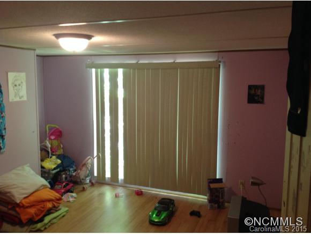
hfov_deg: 52.6
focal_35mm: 35
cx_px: 156
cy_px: 117
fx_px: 315
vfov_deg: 40.8
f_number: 2.4
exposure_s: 1/15
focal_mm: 4.28
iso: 125
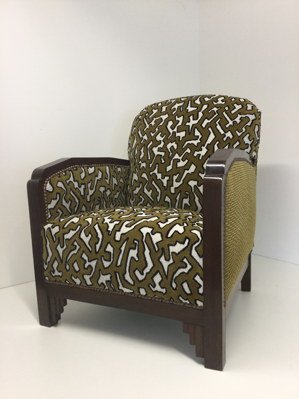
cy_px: 200
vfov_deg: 58.4
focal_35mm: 31
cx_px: 150
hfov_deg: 45.4
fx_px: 357
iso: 80
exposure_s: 1/33
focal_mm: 3.3
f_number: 2.4
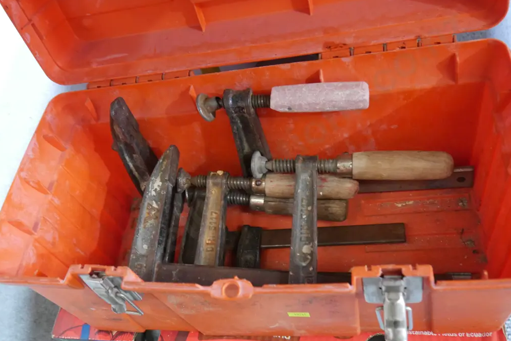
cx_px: 254
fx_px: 511
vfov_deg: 36.9
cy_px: 178
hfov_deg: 53.1
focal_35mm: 36
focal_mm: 17
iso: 3200
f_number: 4
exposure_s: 1/50
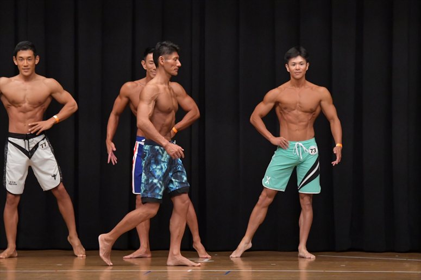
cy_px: 140
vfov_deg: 6.1
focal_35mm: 225
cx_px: 210
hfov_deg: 9.2
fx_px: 2630
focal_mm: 150
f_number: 5.6
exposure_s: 1/400
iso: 6400
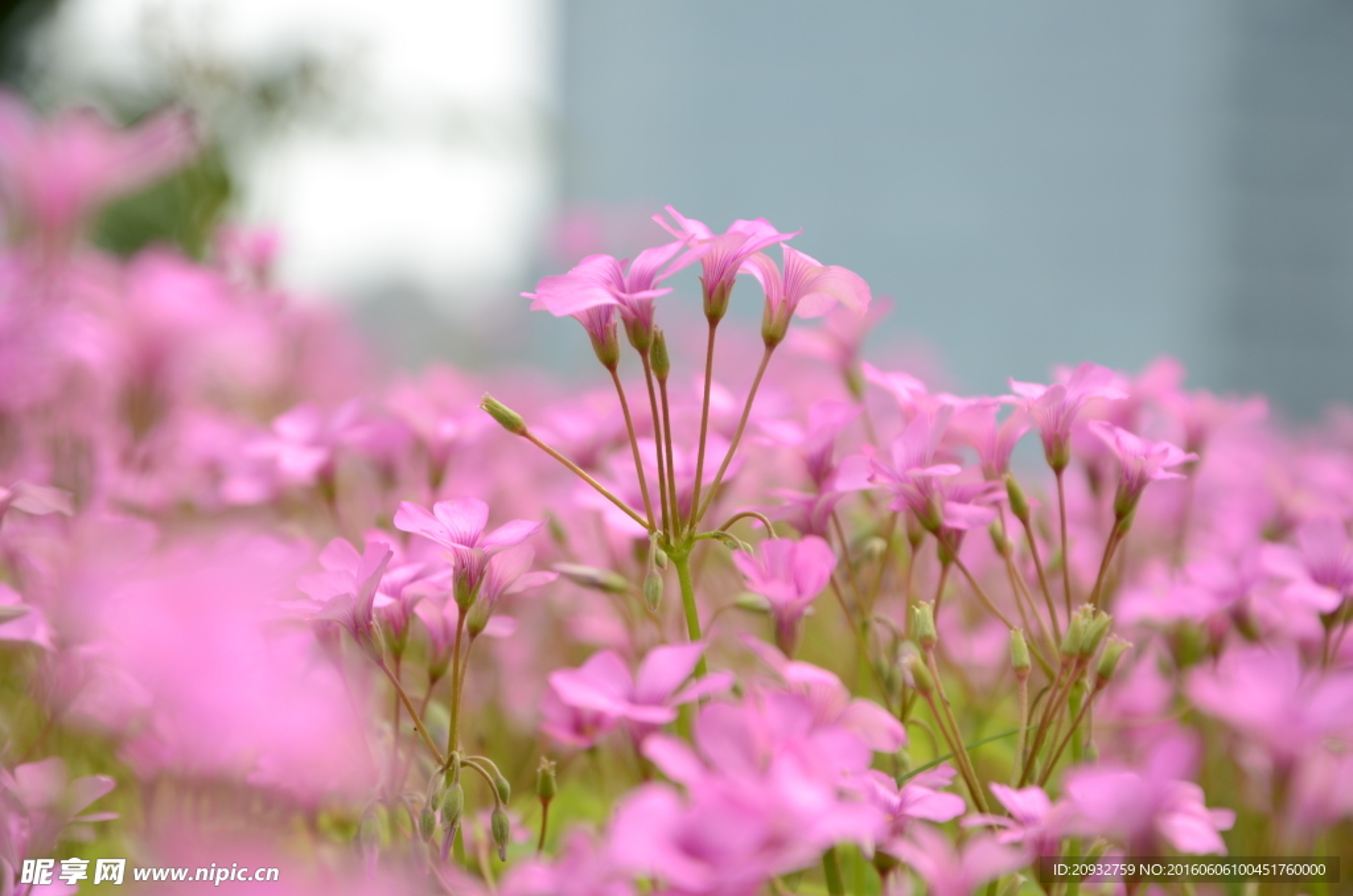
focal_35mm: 158
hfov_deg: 13.1
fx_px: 5906
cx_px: 676
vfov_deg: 8.7
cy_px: 448
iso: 100
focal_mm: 105
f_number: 7.1
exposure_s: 1/100
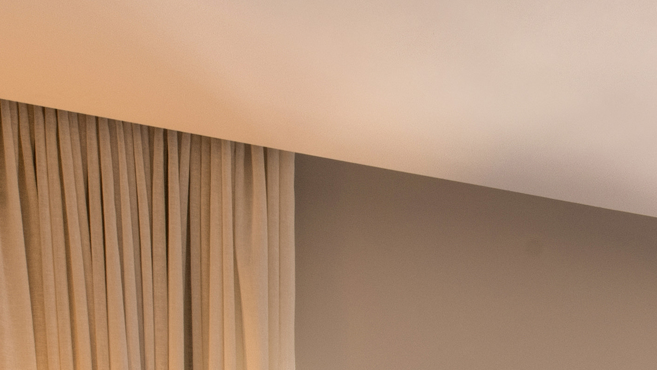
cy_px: 830
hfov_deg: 17.5
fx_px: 1690
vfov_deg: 10.9
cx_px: 1207
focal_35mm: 97
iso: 400
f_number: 16
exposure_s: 1/60
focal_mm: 16
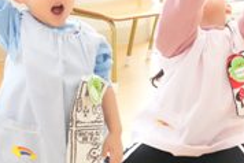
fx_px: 1581
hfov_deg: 8.8
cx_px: 180
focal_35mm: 233
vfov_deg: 5.9
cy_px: 51
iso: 16000
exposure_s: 1/622
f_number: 10
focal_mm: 69
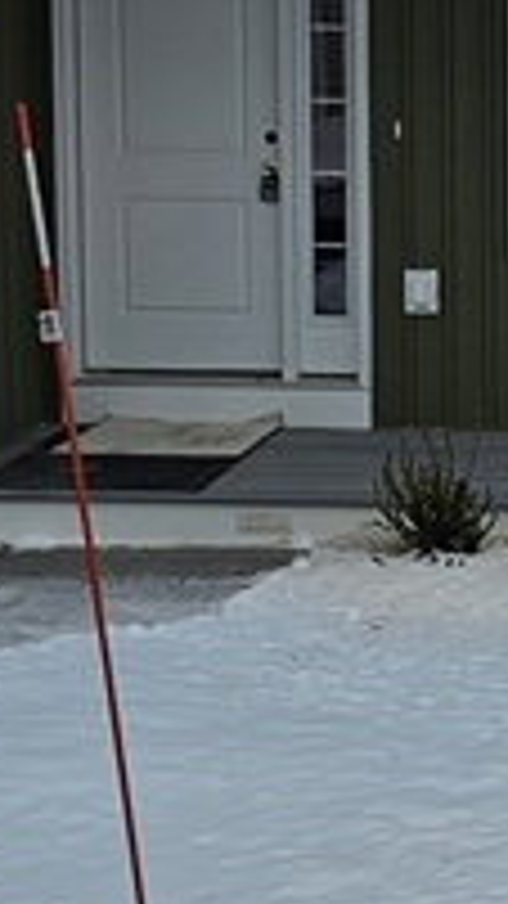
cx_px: 868
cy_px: 207
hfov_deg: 11.4
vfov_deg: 21.2
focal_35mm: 100
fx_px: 2396
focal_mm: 5
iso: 50
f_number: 1.8
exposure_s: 1/3778
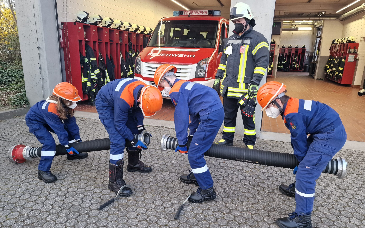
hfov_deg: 72.6
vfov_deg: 49.2
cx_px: 184
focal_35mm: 25
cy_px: 121
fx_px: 249
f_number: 1.8
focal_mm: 6.4
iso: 160
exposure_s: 1/180
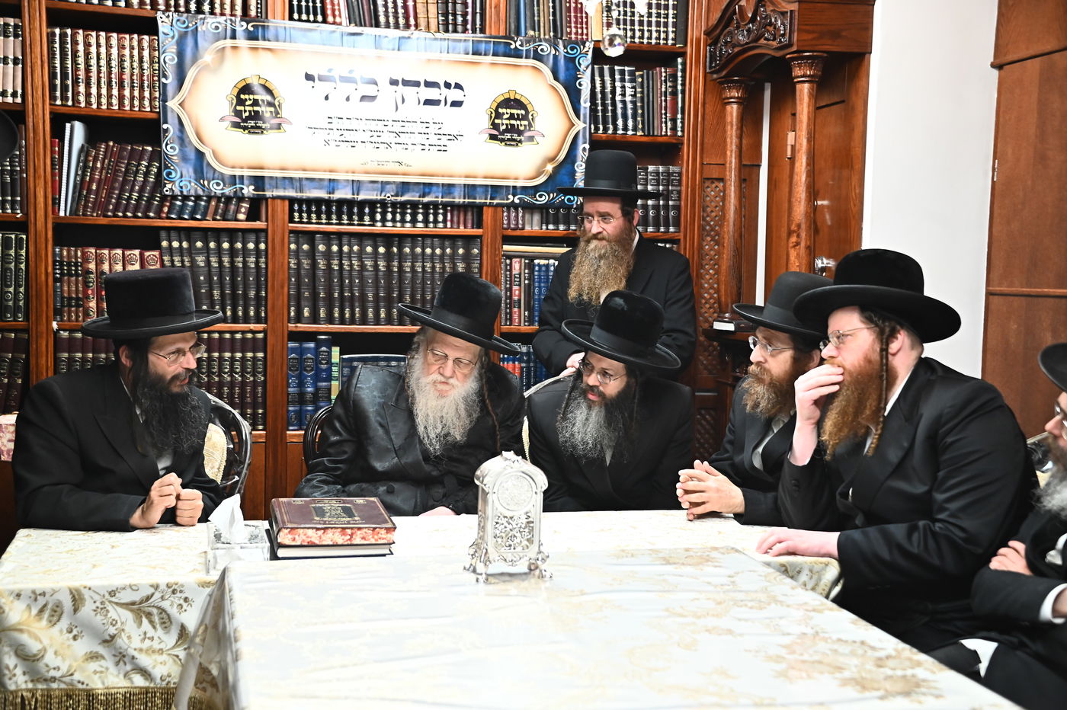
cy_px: 355
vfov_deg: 29.8
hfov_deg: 43.6
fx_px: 1333
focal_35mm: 45
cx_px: 534
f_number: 4.2
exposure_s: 1/160
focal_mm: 45
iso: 3200
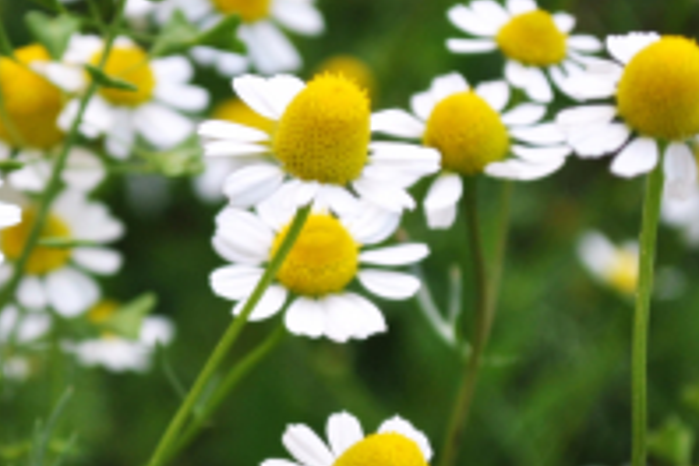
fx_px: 3809
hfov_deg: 10.5
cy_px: 323
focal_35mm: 196
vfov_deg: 7.0
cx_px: 191
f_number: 5.6
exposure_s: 1/125
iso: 140
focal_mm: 55
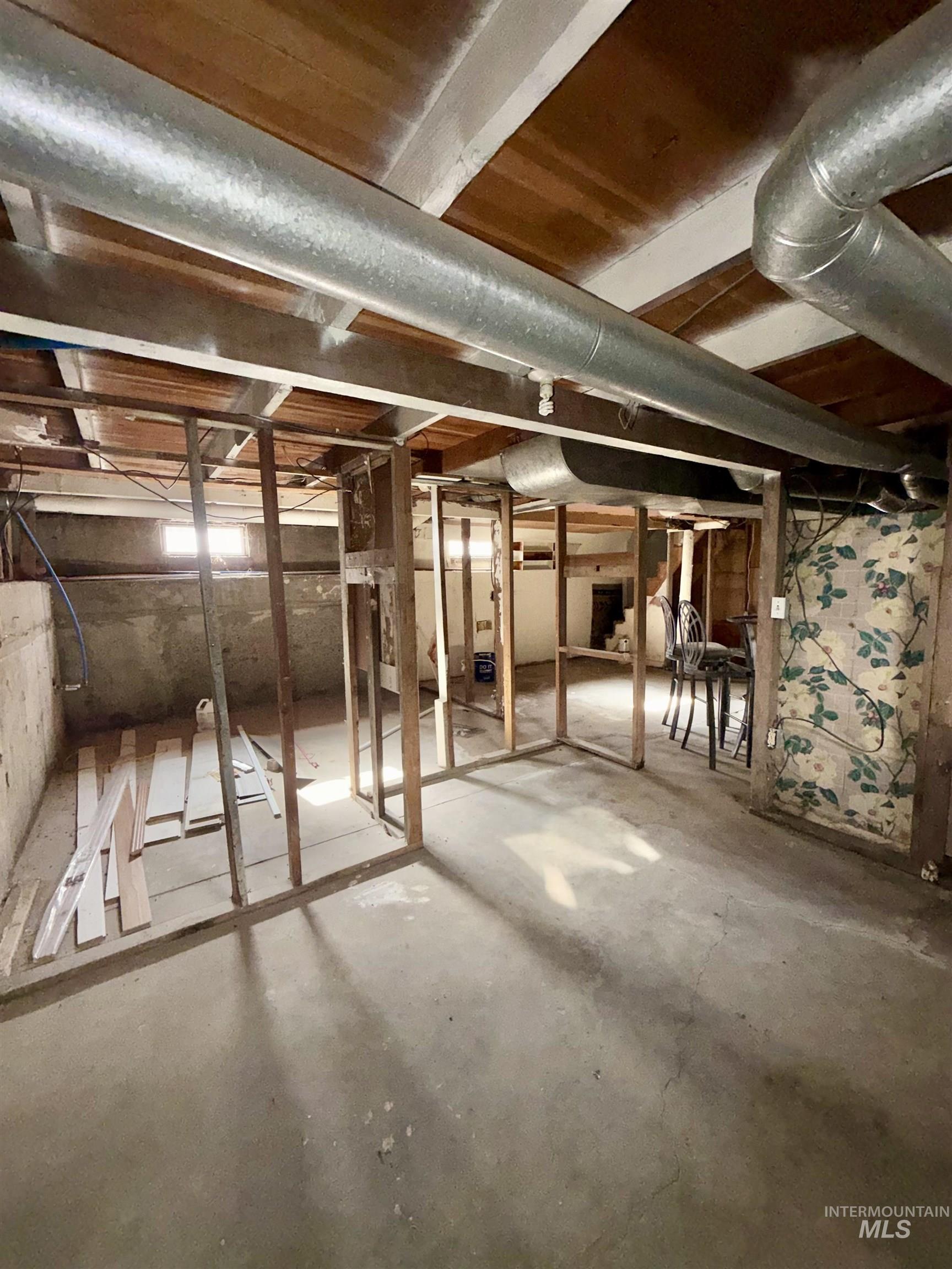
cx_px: 476
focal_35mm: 14
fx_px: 513
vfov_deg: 102.1
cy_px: 634
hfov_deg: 85.7
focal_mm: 2.22
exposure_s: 1/60
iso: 80
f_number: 2.2
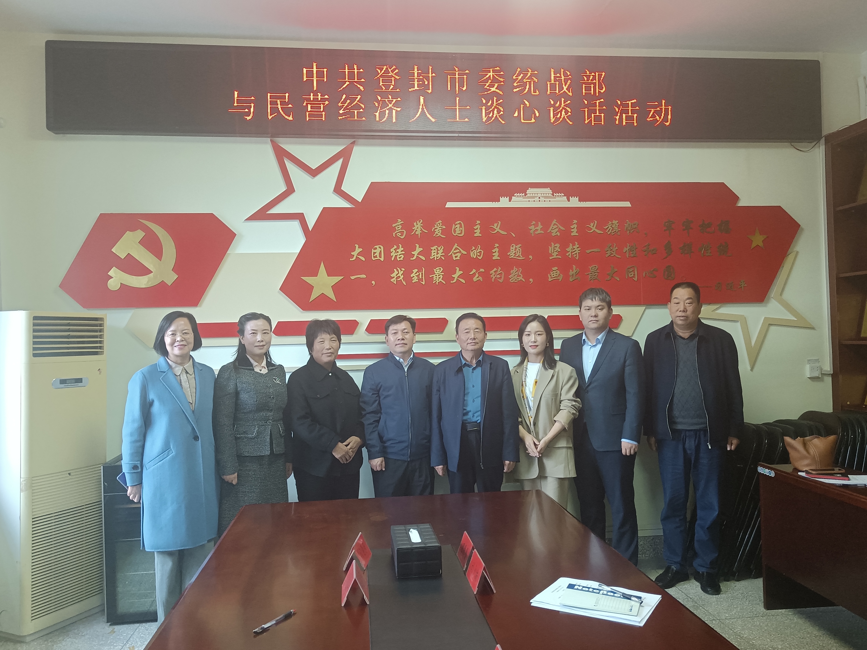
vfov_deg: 51.4
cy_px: 325
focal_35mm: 27
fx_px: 676
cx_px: 434
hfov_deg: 65.3
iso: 889
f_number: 1.9
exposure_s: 1/50
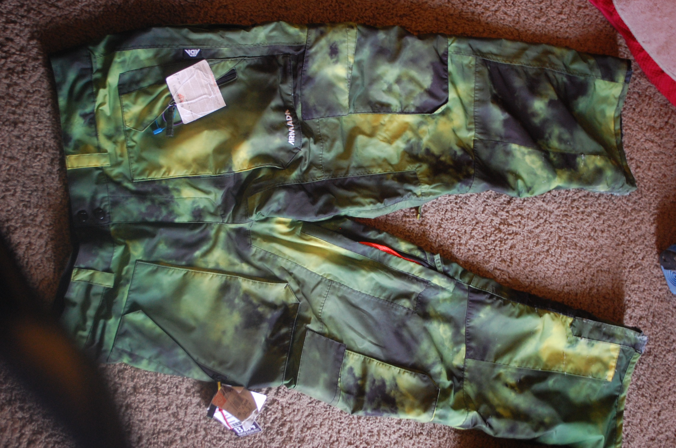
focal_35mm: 48
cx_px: 338
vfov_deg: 28.0
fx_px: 900
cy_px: 224
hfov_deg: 41.2
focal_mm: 32
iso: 800
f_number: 5
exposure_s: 1/8
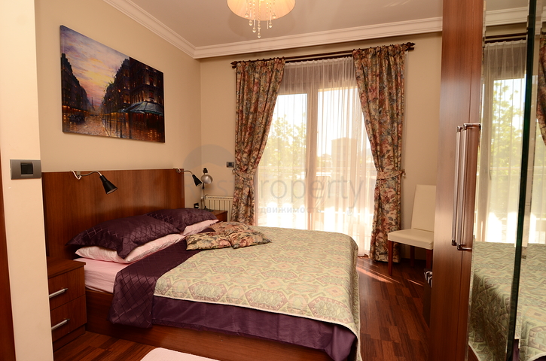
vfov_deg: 67.1
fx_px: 272
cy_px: 180
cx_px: 273
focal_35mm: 18
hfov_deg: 90.1
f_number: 6.3
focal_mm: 12
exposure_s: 1/160
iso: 200
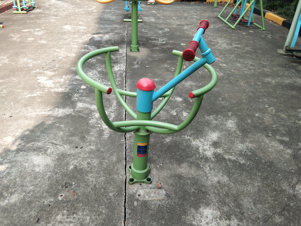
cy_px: 113
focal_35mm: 31
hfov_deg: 58.4
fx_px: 270
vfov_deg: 45.4
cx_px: 150
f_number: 2.2
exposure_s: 1/314
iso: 50
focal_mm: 3.69
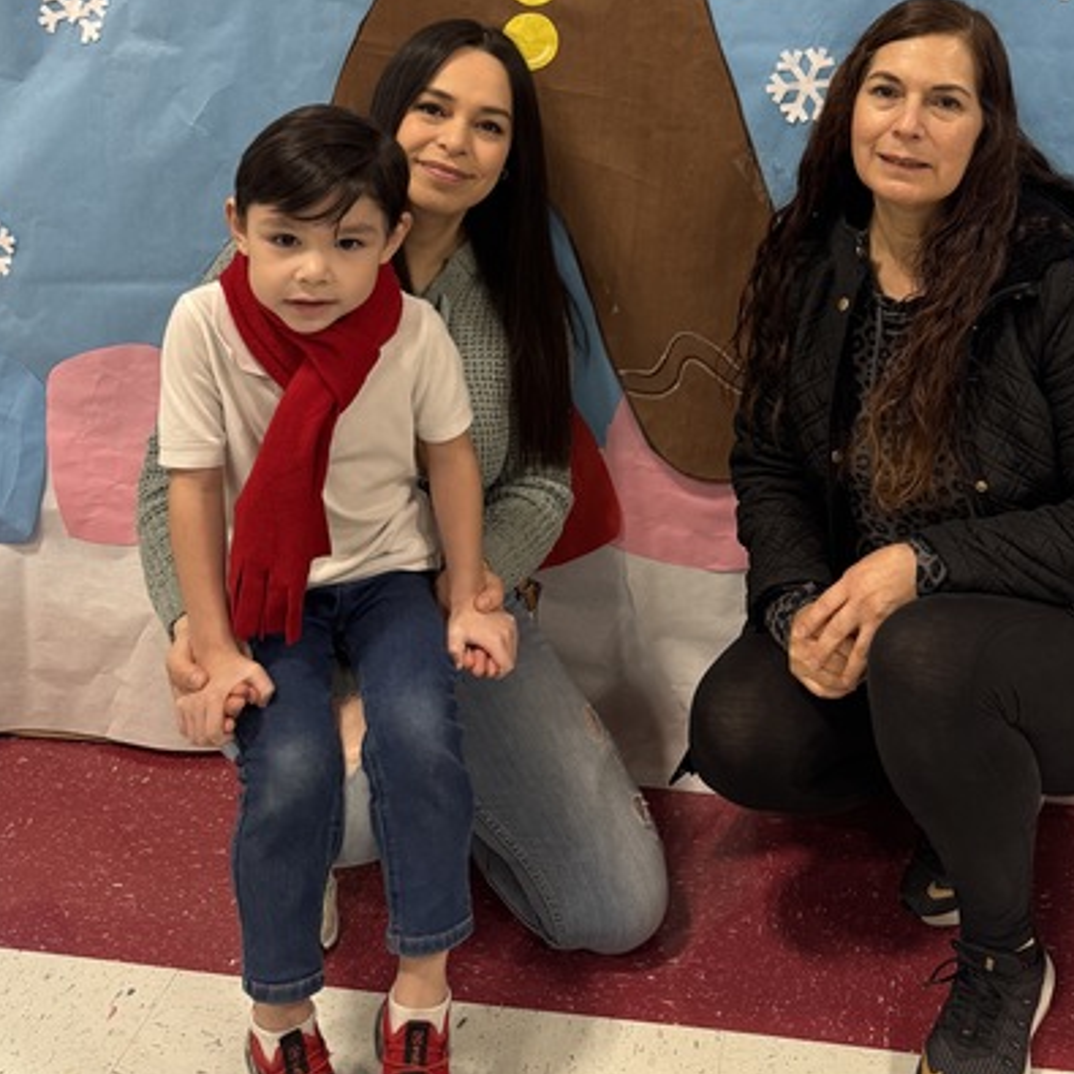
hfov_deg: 39.0
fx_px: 1509
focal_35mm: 43
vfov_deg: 36.6
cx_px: 661
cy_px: 98
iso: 200
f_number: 1.78
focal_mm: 6.76
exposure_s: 1/120
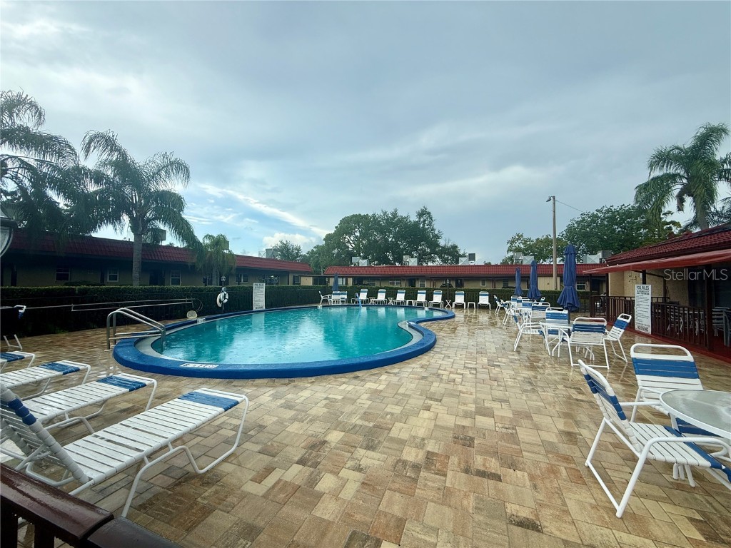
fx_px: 296
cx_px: 366
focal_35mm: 14
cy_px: 274
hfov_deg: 102.1
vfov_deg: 85.7
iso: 50
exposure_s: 1/760
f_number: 2.2
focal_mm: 2.22
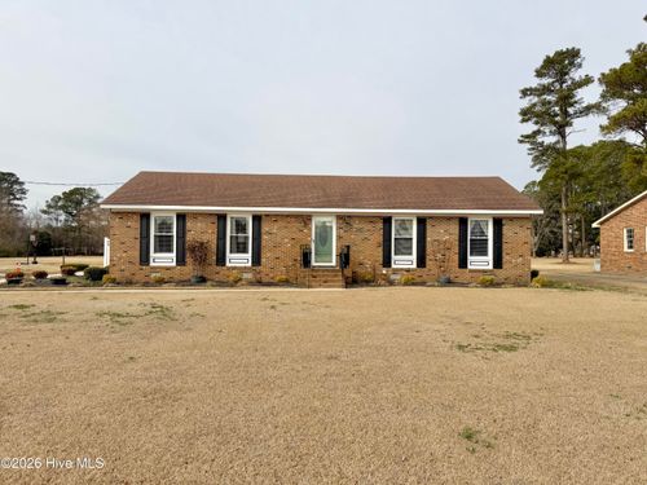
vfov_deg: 56.8
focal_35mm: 24
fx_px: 449
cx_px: 324
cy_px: 242
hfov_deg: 71.6
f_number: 1.78
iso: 80
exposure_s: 1/5319
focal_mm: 6.76
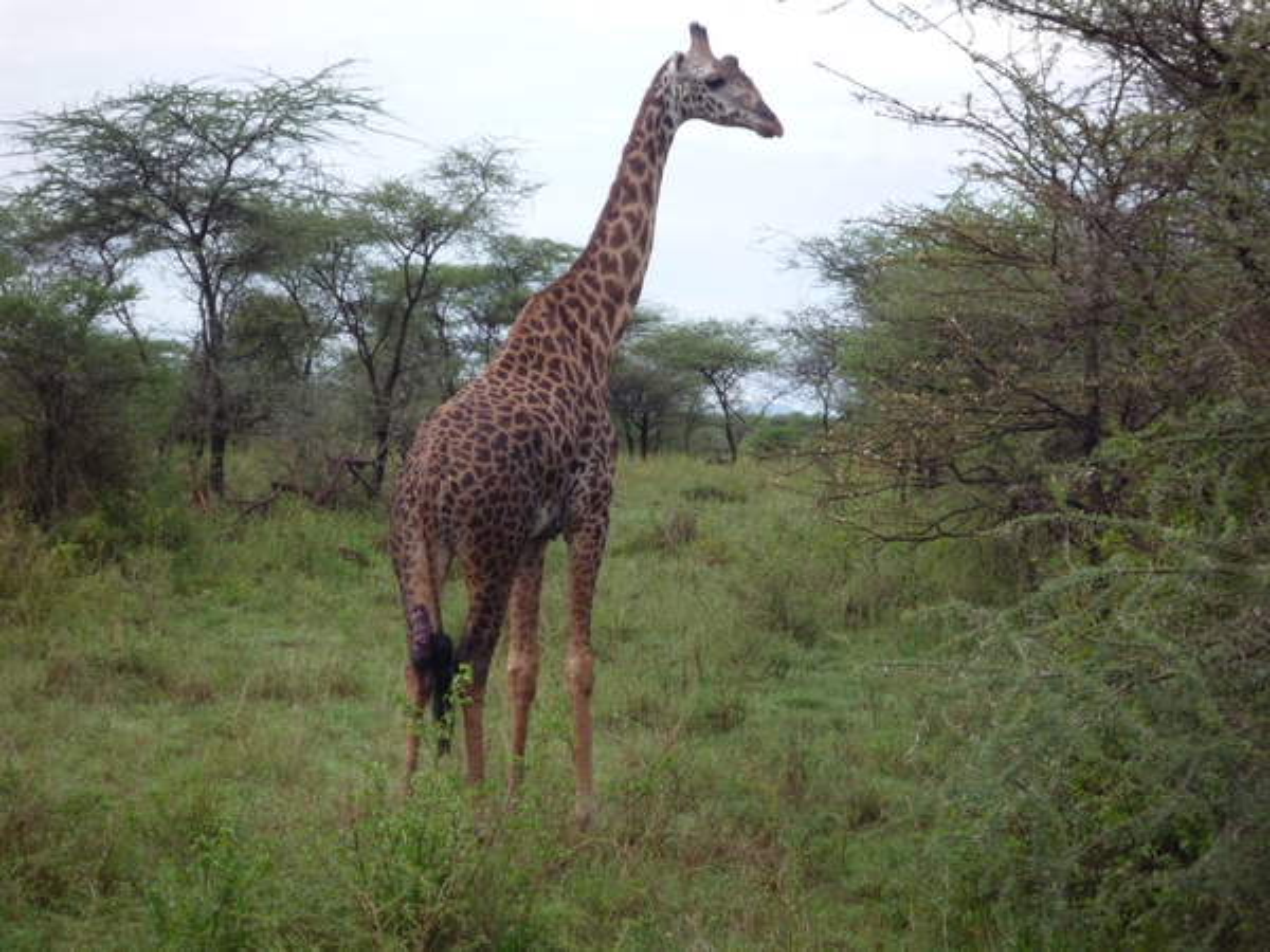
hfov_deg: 16.8
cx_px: 635
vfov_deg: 12.7
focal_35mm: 117
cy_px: 476
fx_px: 4293
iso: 100
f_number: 5.7
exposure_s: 1/125
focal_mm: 20.5
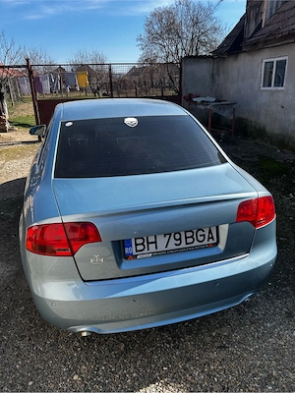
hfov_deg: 53.1
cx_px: 148
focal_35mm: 26
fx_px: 295
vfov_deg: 67.3
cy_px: 196
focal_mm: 5.7
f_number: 1.5
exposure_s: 1/2083
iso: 50
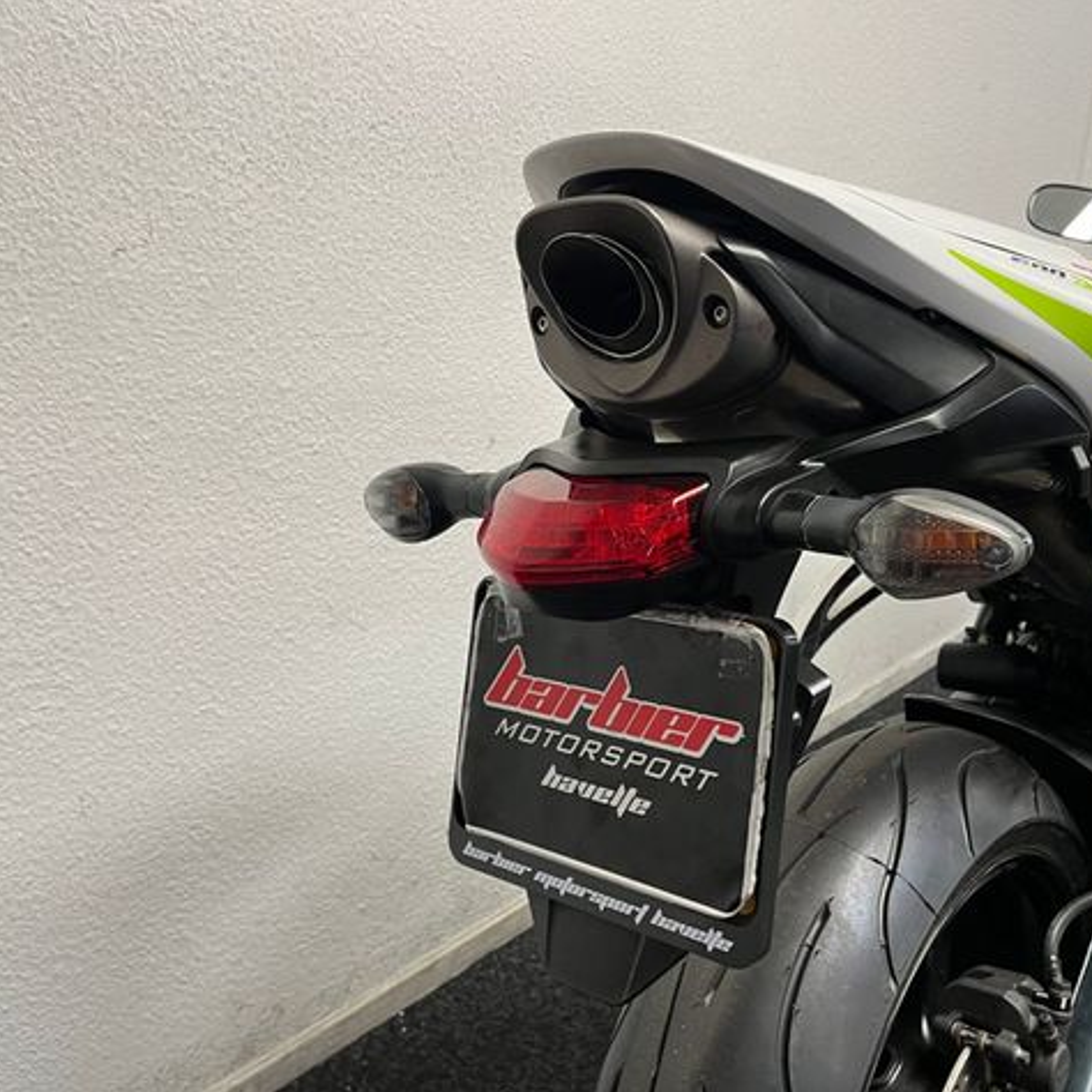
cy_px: 546
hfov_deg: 52.0
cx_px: 682
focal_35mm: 31
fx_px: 1106
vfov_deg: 52.5
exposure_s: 1/50
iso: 80
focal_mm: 5.1
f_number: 1.6
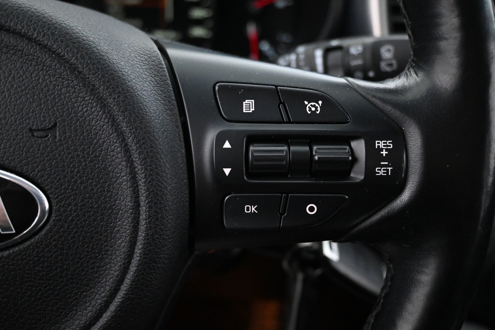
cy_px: 165
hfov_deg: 58.3
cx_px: 248
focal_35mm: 32
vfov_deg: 40.8
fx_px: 443
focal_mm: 21.5
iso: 7200
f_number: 4
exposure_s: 1/30
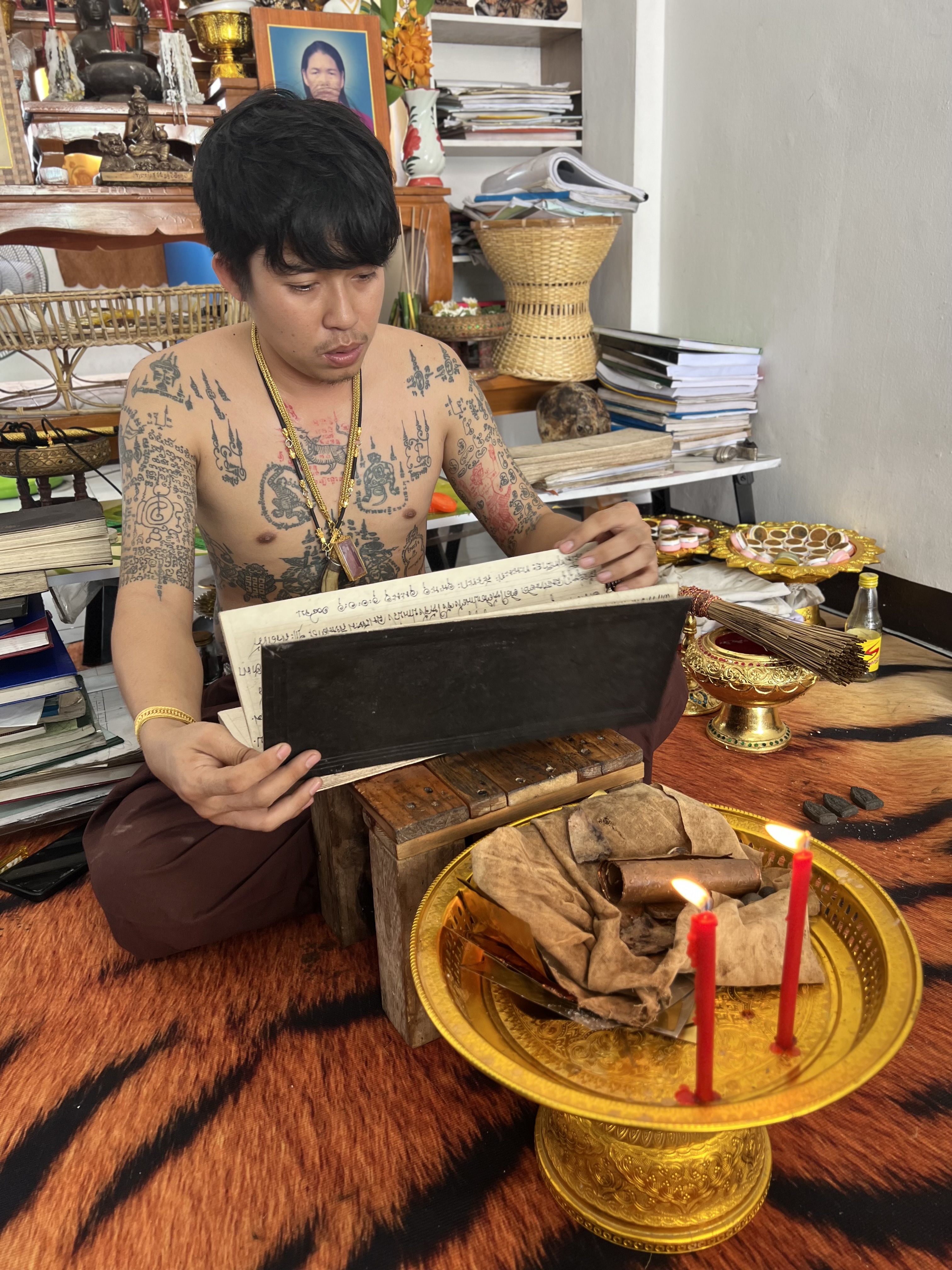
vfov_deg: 67.3
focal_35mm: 26
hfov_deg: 53.1
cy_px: 635
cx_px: 476
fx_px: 953
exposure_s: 1/50
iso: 80
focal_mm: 5.7
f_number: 1.5
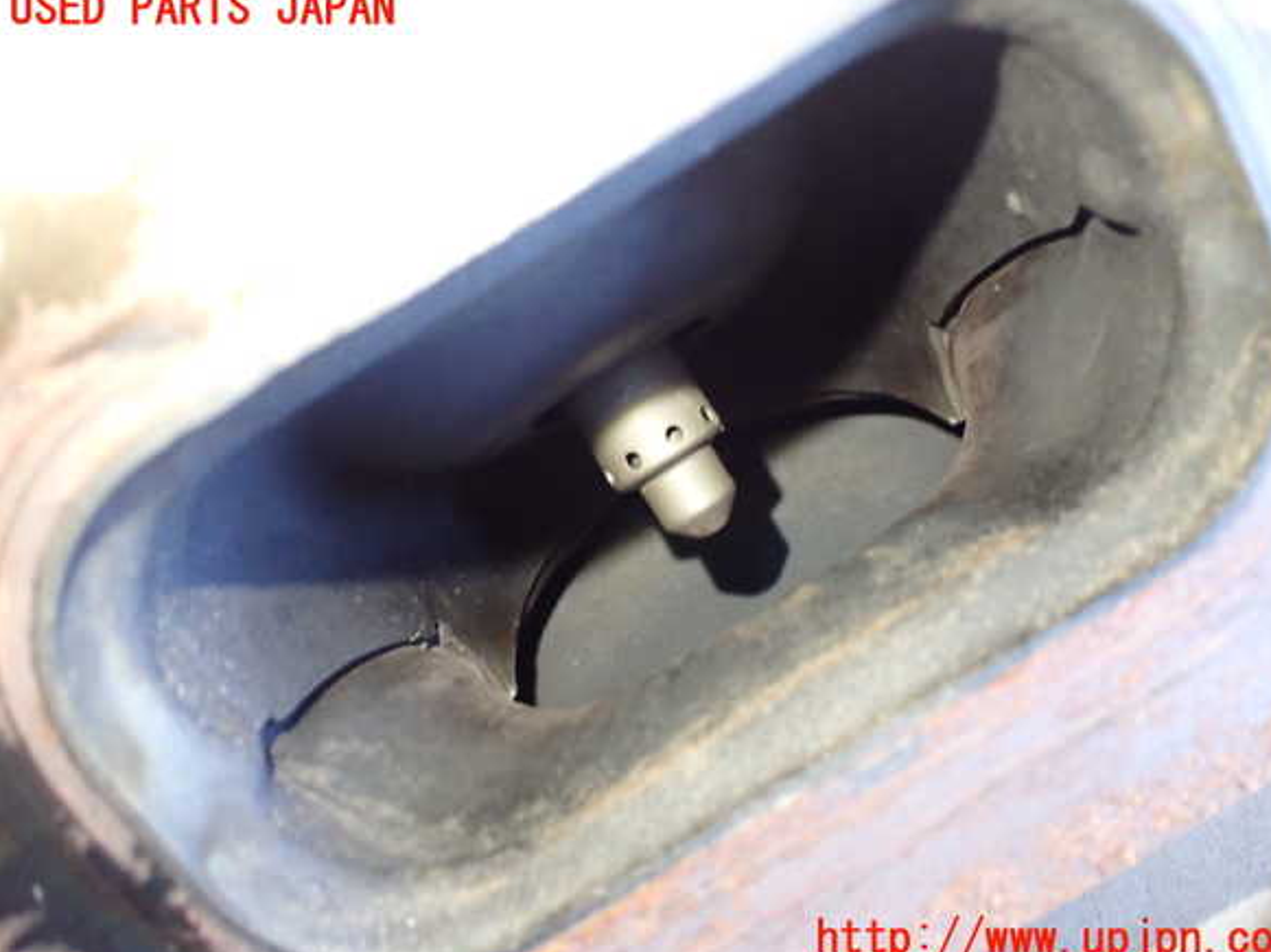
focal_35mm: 31
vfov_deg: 45.4
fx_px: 1138
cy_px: 475
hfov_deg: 58.4
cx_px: 654
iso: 800
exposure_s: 1/30
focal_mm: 5.4
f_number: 2.3
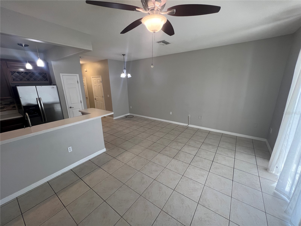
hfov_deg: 106.2
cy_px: 113
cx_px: 150
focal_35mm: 13
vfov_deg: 89.9
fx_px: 113
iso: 200
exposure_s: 1/120
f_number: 1.8
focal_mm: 1.57
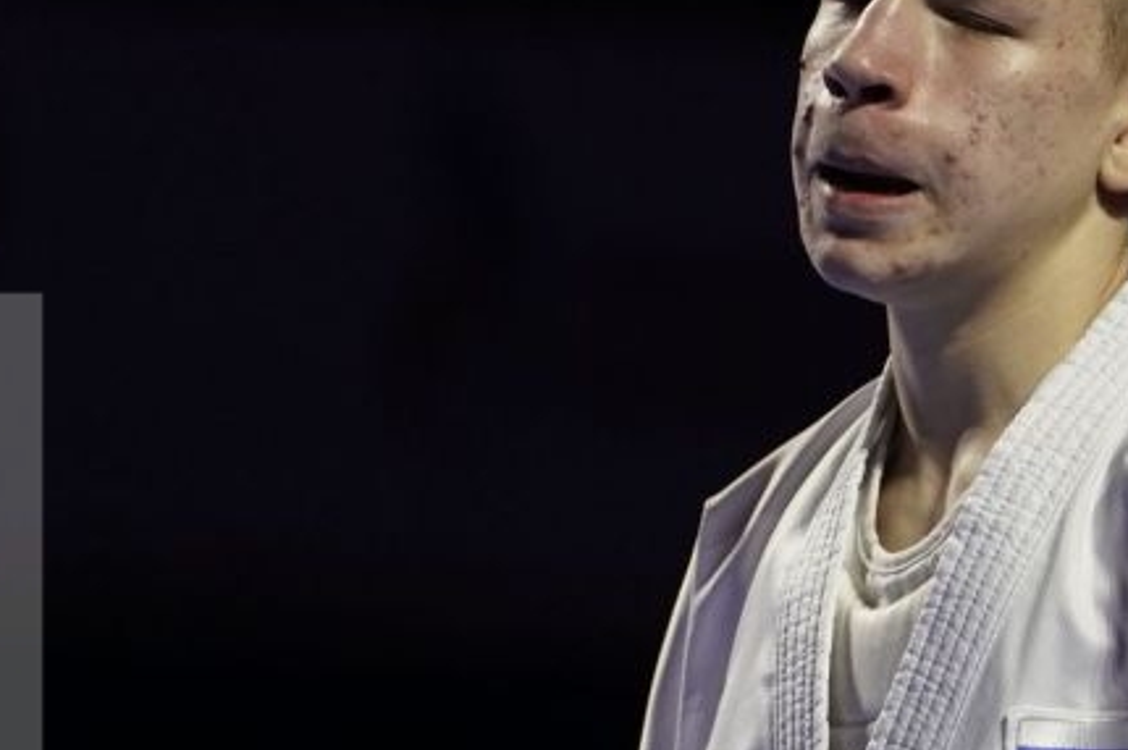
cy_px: 532
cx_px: 687
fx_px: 18754
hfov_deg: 3.4
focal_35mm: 599
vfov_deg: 2.3
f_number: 2.8
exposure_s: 1/1000
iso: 1000
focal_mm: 143
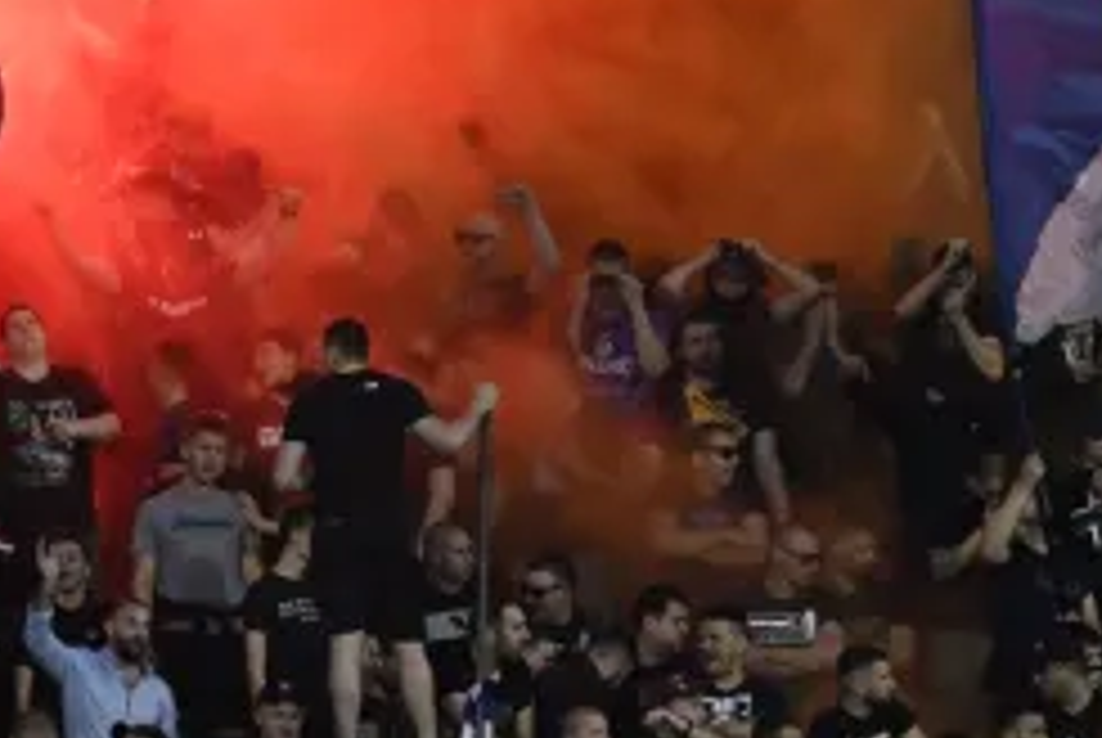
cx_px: 423
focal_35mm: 1240
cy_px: -169
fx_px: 38003
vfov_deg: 1.1
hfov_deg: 1.7
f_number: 4
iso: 4000
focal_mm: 400
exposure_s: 1/640
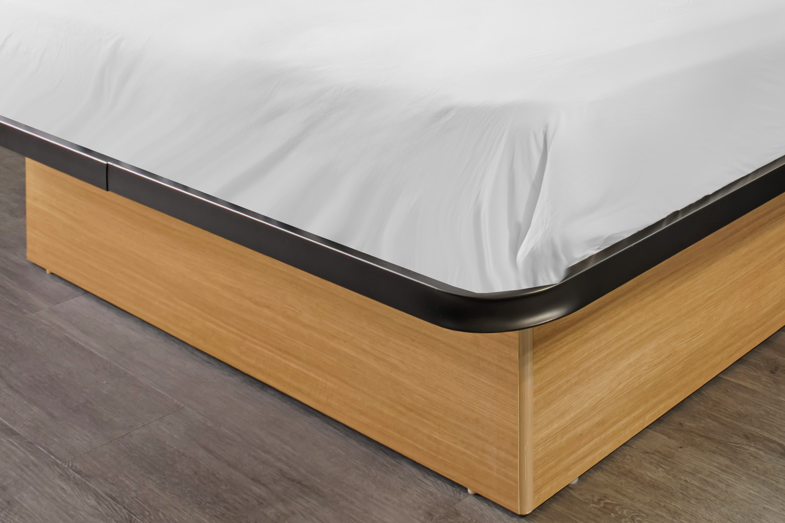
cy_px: -218
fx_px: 1003
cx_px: 897
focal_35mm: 46
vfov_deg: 24.2
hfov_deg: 35.4
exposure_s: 1/9
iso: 125
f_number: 8
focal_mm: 10
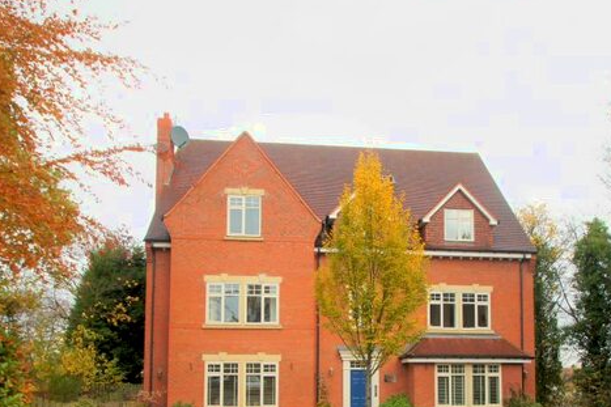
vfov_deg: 50.2
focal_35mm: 25
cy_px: 290
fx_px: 420
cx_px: 361
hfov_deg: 71.5
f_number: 7.1
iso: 200
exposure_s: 1/60
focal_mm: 11
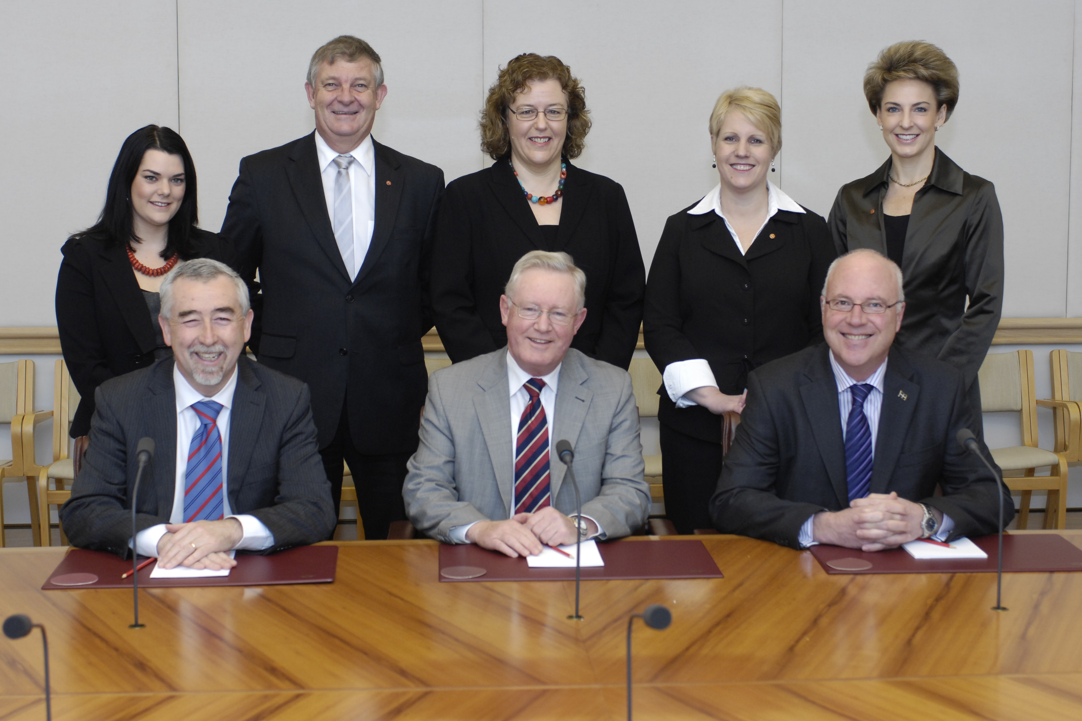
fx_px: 1821
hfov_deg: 33.1
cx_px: 526
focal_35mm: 61
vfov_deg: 22.4
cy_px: 311
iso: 400
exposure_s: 1/80
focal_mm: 35
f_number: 4
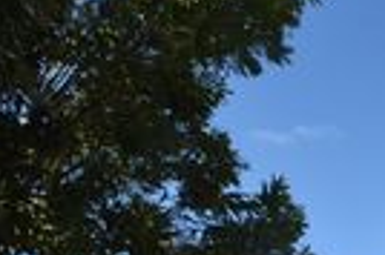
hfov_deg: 22.0
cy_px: 368
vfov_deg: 19.2
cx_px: 667
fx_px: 673
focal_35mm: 63
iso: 160
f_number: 13
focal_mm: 12
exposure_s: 1/200
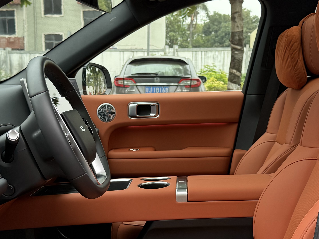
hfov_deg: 31.7
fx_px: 562
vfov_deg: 24.0
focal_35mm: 61
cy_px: 147
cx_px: 167
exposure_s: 1/121
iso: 125
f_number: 1.78
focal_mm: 6.76
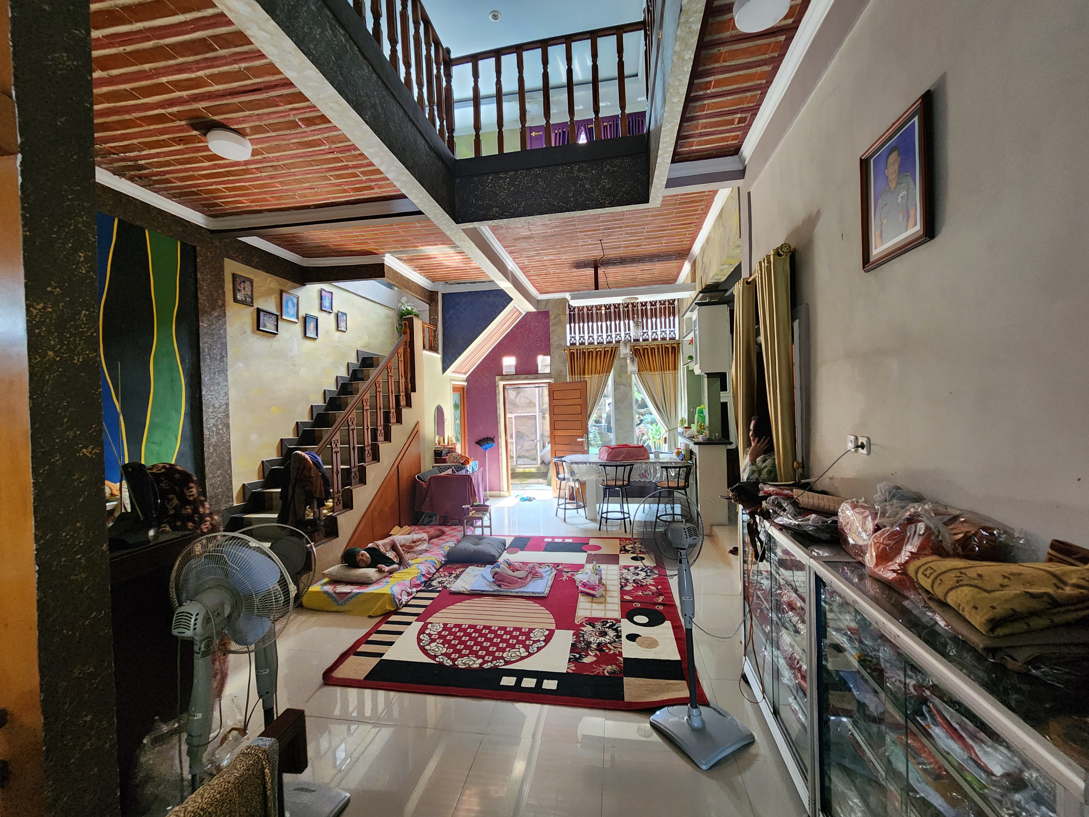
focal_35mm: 13
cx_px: 544
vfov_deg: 89.9
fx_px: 409
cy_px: 408
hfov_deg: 106.2
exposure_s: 1/33
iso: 320
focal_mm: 2.2
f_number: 2.2
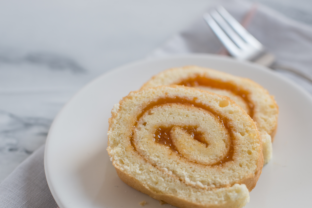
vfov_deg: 23.3
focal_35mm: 58
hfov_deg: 34.3
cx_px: 191
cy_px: 131
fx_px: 503
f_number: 4.5
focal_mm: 45
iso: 200
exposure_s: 1/80
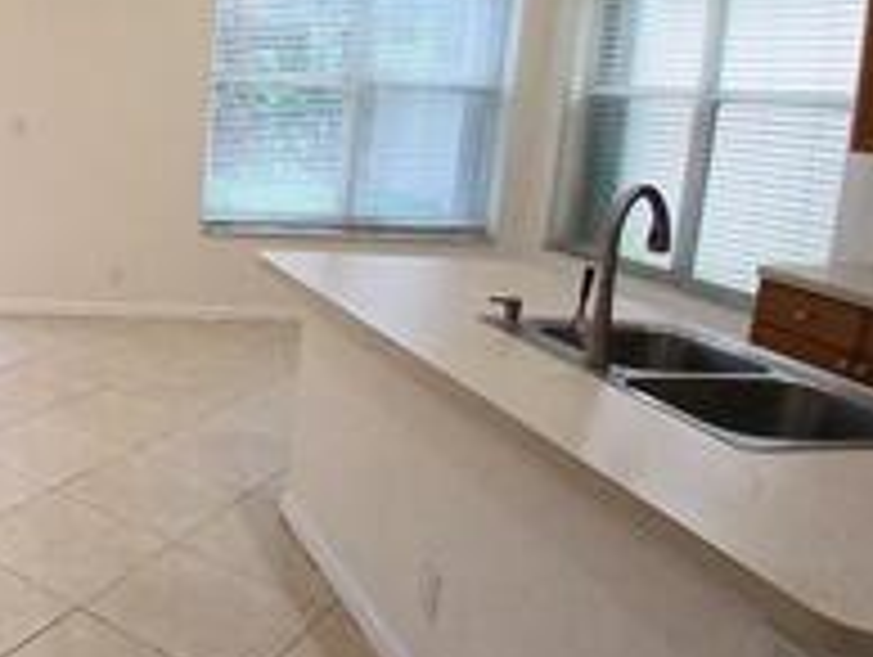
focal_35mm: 35
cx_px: 18
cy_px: 207
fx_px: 884
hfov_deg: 45.2
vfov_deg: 40.2
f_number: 2.2
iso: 100
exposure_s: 1/60
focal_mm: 1.4
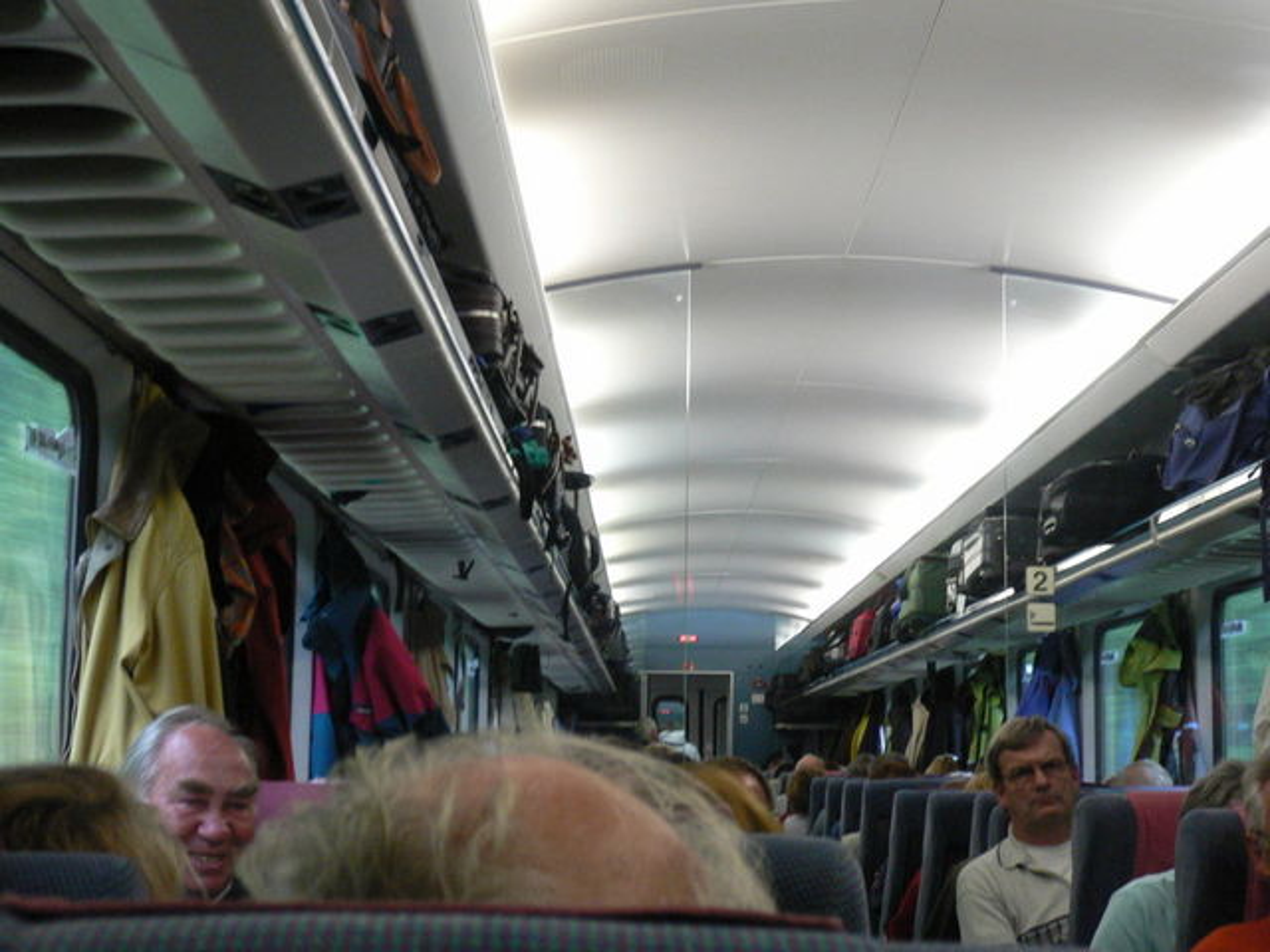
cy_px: 476
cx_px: 635
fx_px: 2238
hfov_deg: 31.7
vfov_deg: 24.0
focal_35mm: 61
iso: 200
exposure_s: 1/13
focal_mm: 10.1
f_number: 3.8
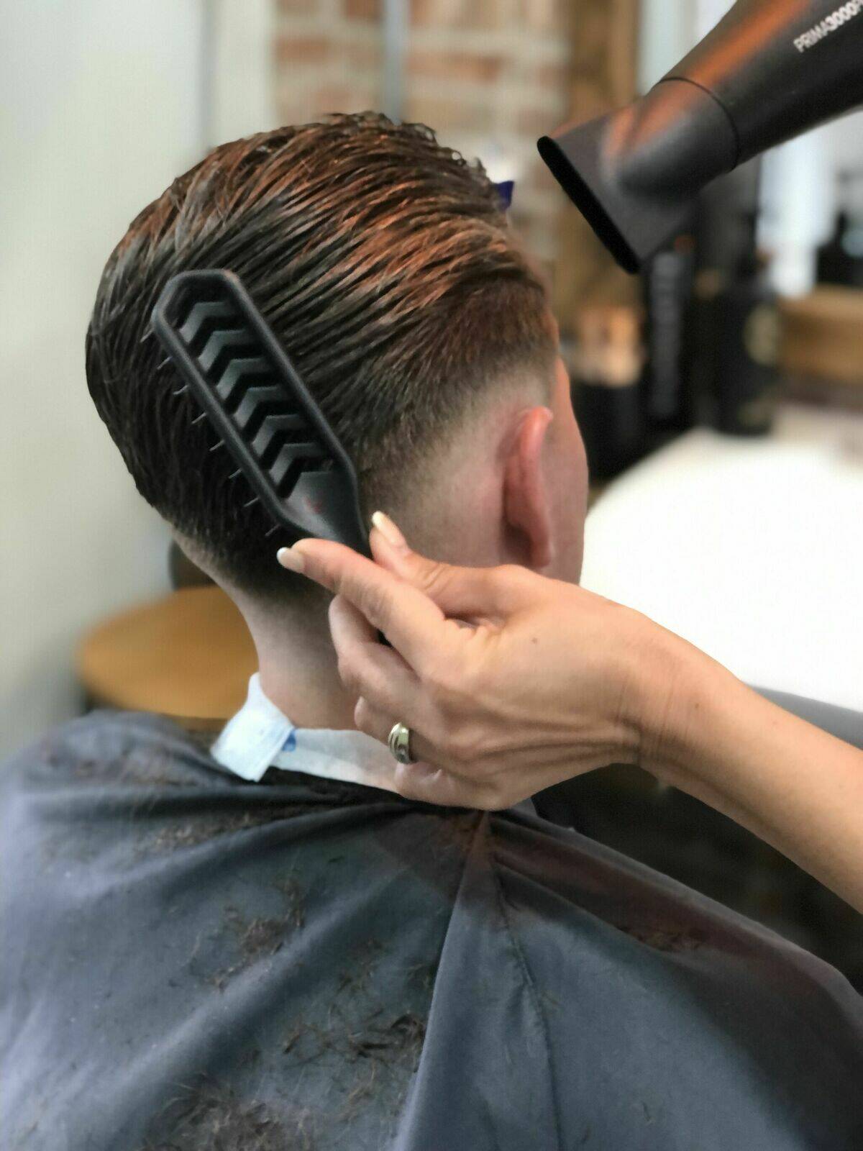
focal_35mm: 57
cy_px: 576
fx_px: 1895
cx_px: 432
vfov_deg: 33.8
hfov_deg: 25.7
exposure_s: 1/30
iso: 125
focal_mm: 6.6
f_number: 2.8
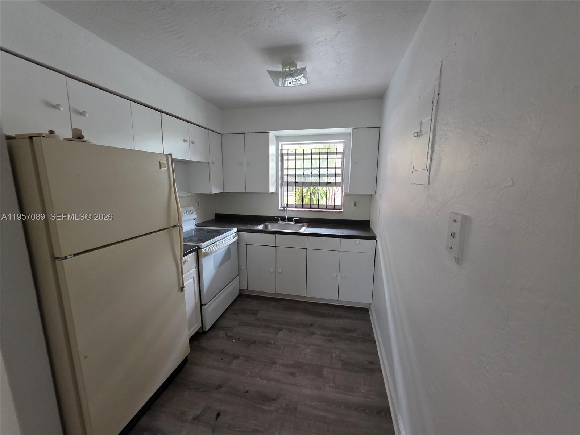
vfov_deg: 89.9
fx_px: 218
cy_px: 218
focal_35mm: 13
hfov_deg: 106.2
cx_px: 290
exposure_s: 1/60
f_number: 1.9
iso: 500
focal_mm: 2.2
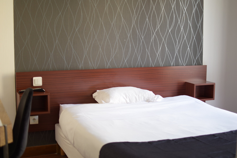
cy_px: 79
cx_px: 118
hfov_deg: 37.8
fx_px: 346
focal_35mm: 52
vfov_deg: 25.8
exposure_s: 1/100
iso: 200
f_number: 1.8
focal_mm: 35
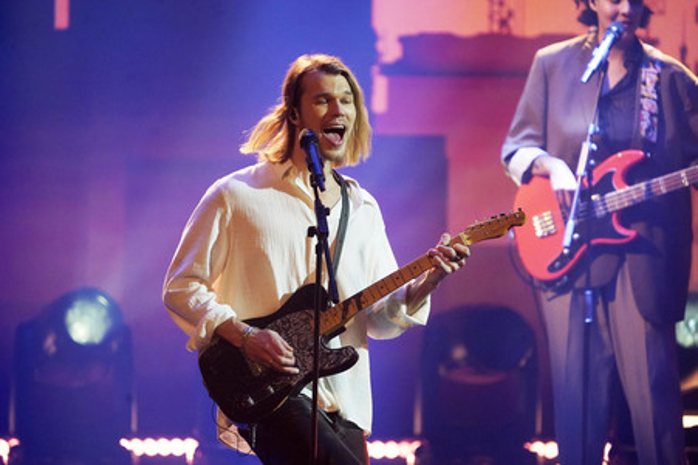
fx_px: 9687
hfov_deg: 4.1
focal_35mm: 500
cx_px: 349
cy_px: 232
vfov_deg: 2.7
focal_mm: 500
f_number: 6.3
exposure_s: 1/160
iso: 6400
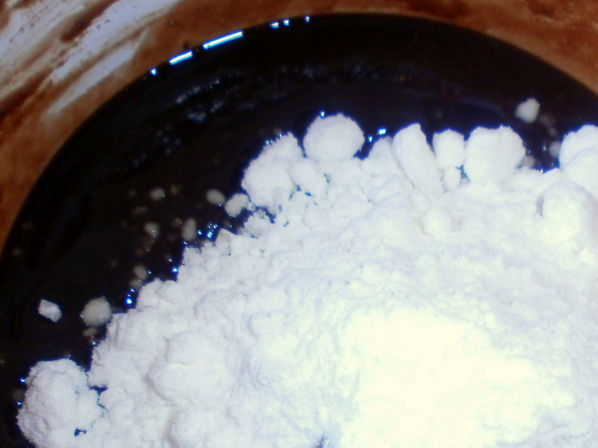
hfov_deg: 38.0
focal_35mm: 50
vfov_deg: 28.7
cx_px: 367
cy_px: 331
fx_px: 864
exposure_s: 1/30
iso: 125
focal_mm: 4.8
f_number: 2.9
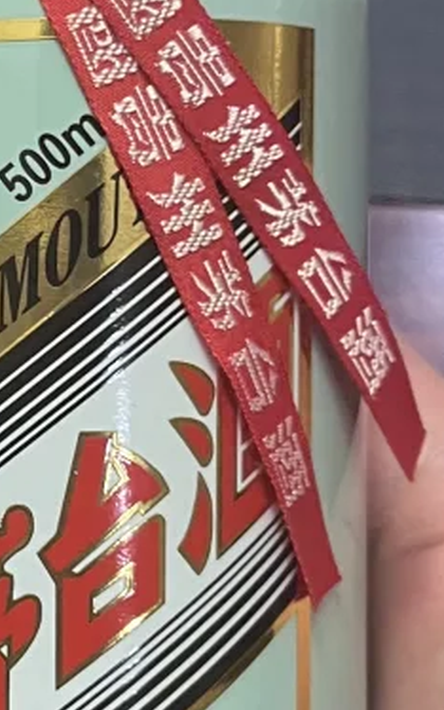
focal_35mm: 106
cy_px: 401
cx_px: -256
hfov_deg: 11.7
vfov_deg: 19.6
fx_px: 2051
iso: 320
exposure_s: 1/60
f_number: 1.6
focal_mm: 5.1
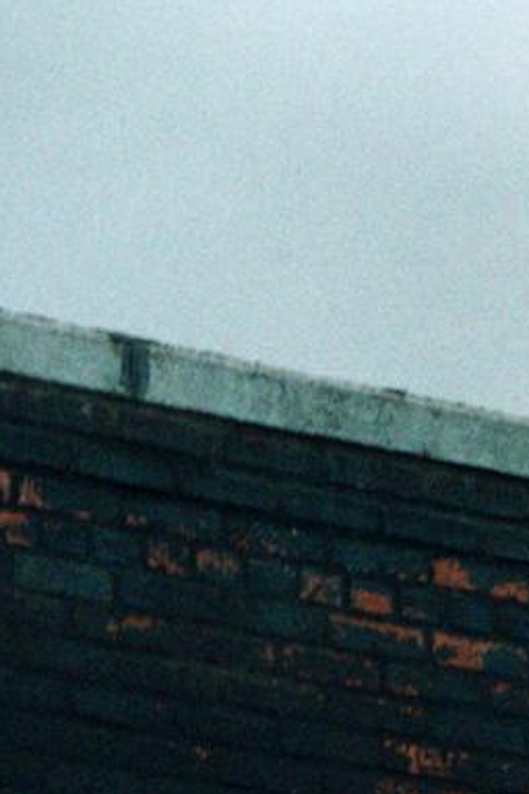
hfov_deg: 3.5
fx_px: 8640
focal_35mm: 392
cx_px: 461
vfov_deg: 4.8
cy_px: 3140
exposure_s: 1/250
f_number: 4
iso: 400
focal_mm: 49
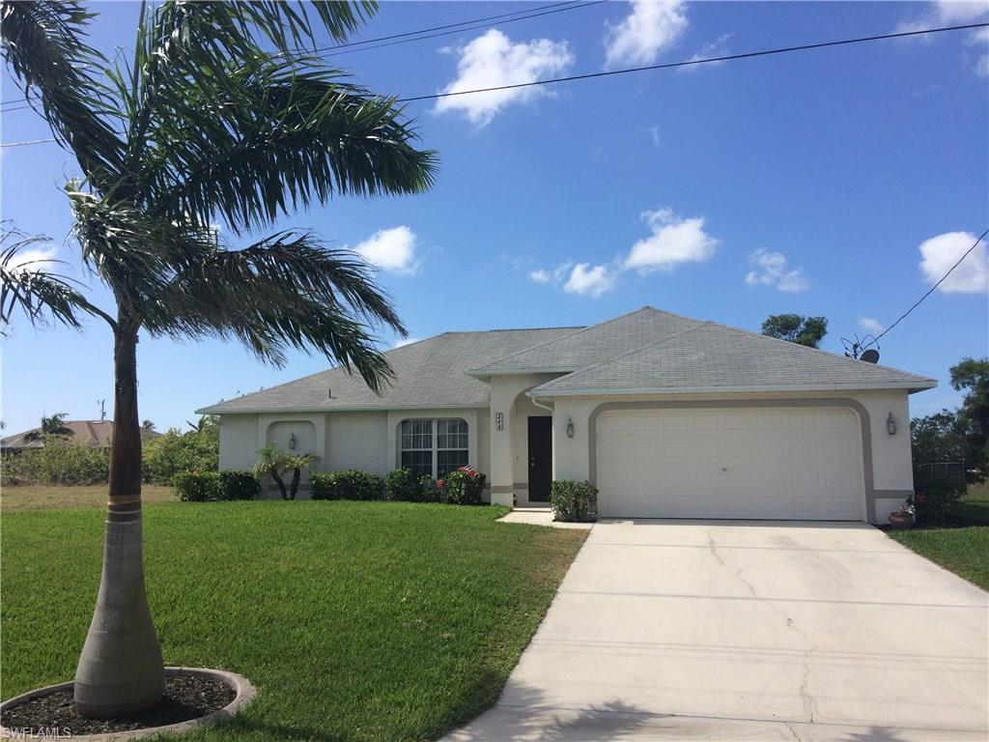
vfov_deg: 48.2
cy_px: 371
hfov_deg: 61.7
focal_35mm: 29
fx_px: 829
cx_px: 494
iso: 32
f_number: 2.2
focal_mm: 4.15
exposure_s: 1/2740
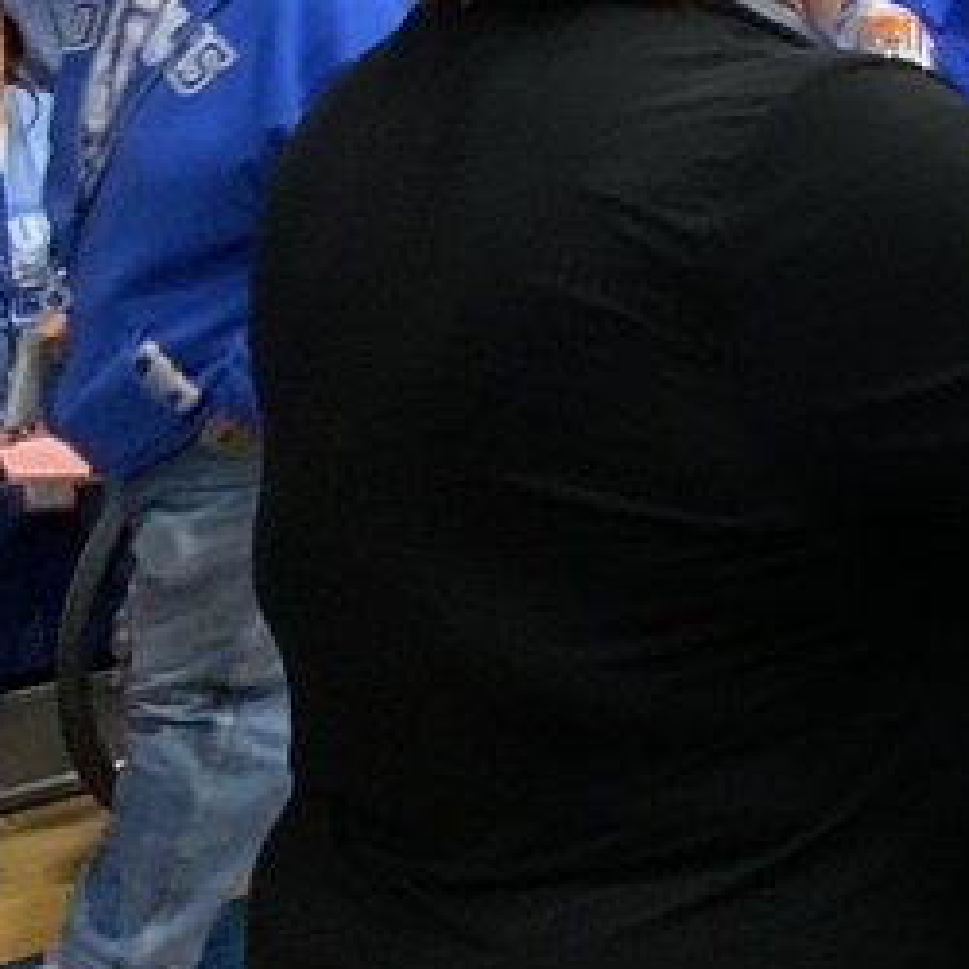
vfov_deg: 16.5
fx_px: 3325
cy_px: 217
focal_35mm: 105
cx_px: 1891
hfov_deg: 14.1
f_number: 1.8
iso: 125
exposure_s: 1/60
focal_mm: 3
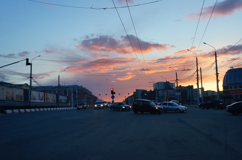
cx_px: 121
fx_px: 252
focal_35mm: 38
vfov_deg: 35.3
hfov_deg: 51.4
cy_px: 80
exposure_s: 1/200
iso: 800
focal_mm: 25
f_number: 7.1
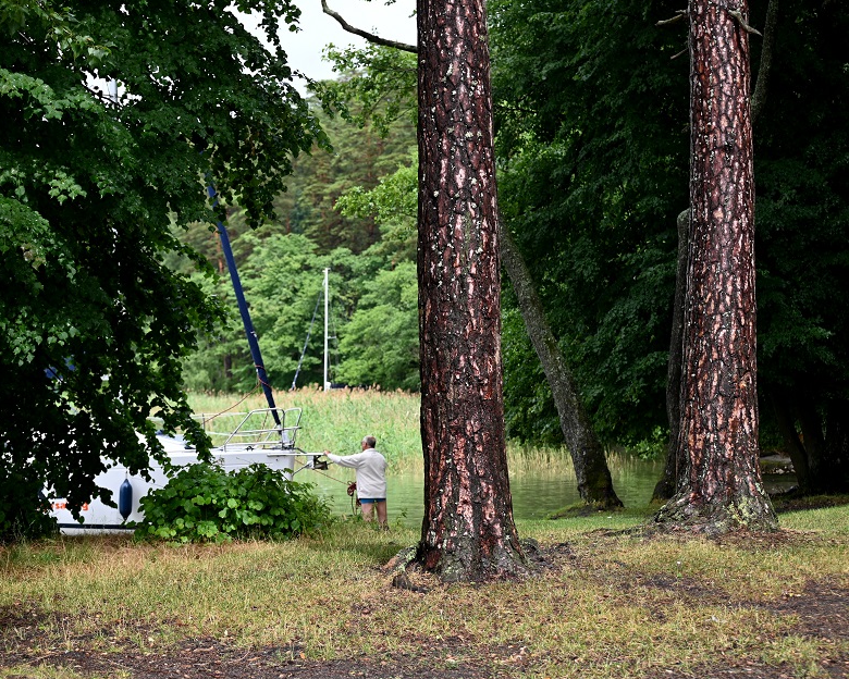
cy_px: 344
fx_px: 2010
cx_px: 408
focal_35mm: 80
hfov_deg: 23.8
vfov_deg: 19.2
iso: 220
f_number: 4.5
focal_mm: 70
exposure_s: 1/500
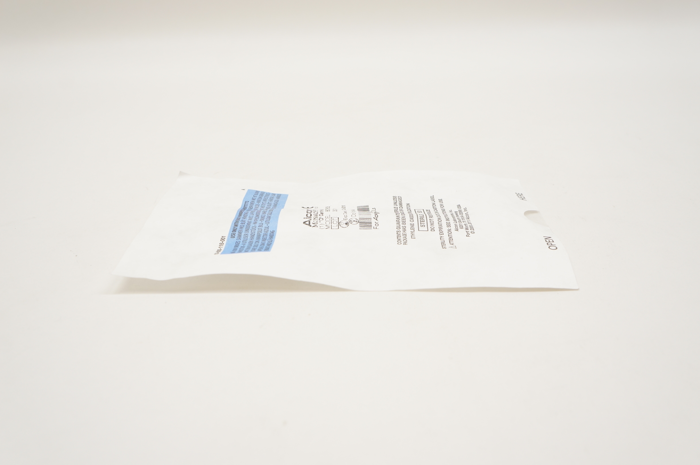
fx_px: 641
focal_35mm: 33
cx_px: 350
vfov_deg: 39.9
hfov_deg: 57.3
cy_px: 232
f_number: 6.3
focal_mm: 22
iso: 400
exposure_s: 1/60
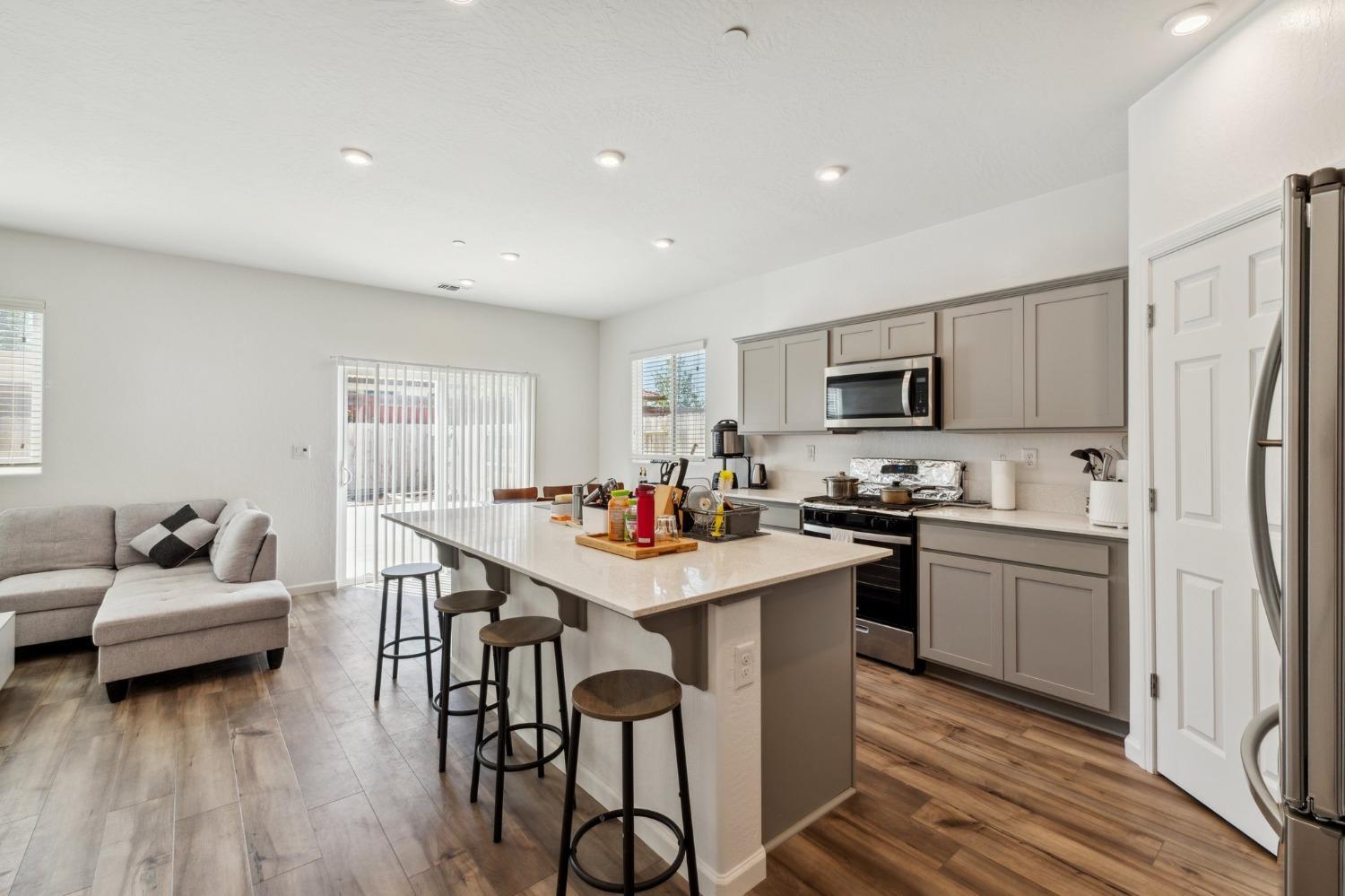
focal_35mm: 15
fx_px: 560
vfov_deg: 77.3
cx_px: 672
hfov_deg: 100.4
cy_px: 448
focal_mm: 10
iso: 100
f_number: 8
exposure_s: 1/15
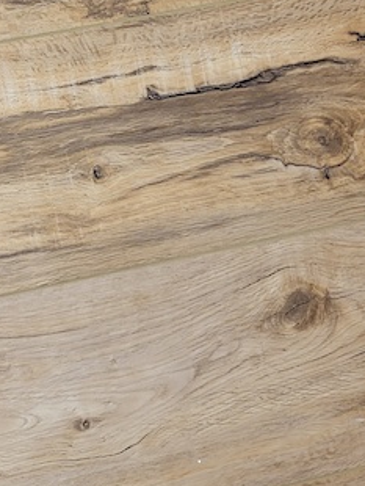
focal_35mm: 67
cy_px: 53
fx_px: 941
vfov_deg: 27.9
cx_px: -50
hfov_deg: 20.8
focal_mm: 5.4
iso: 200
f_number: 1.8
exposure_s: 1/40
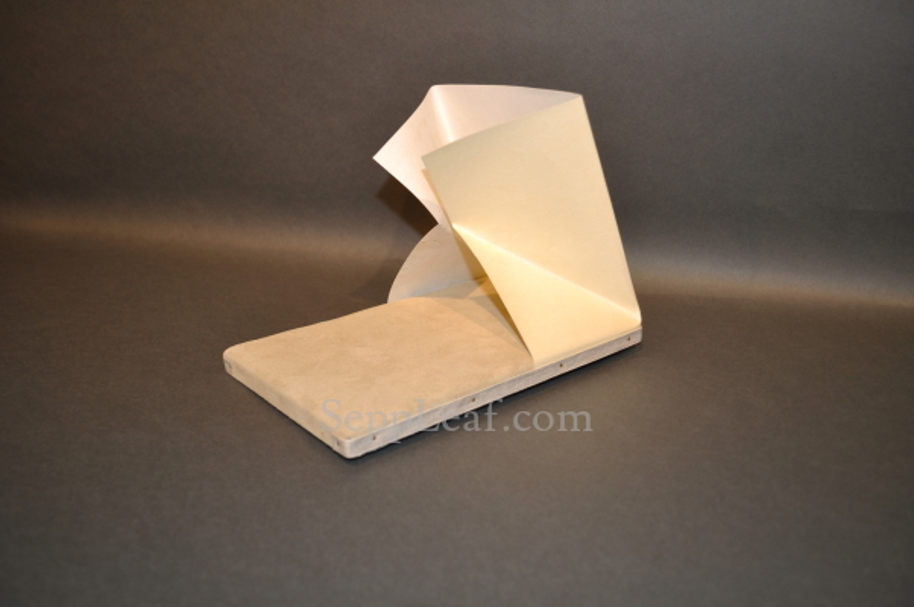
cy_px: 304
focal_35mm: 33
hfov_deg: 57.3
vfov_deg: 39.9
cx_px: 457
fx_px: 837
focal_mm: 22
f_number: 3.8
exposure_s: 1/60
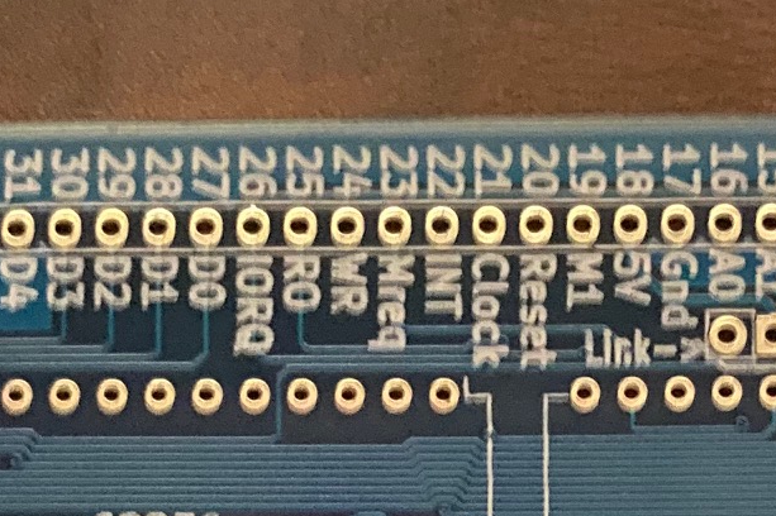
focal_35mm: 89
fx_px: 1917
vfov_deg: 14.3
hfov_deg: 22.7
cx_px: 541
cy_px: 793
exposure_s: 1/8
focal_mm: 4.25
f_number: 1.8
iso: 640
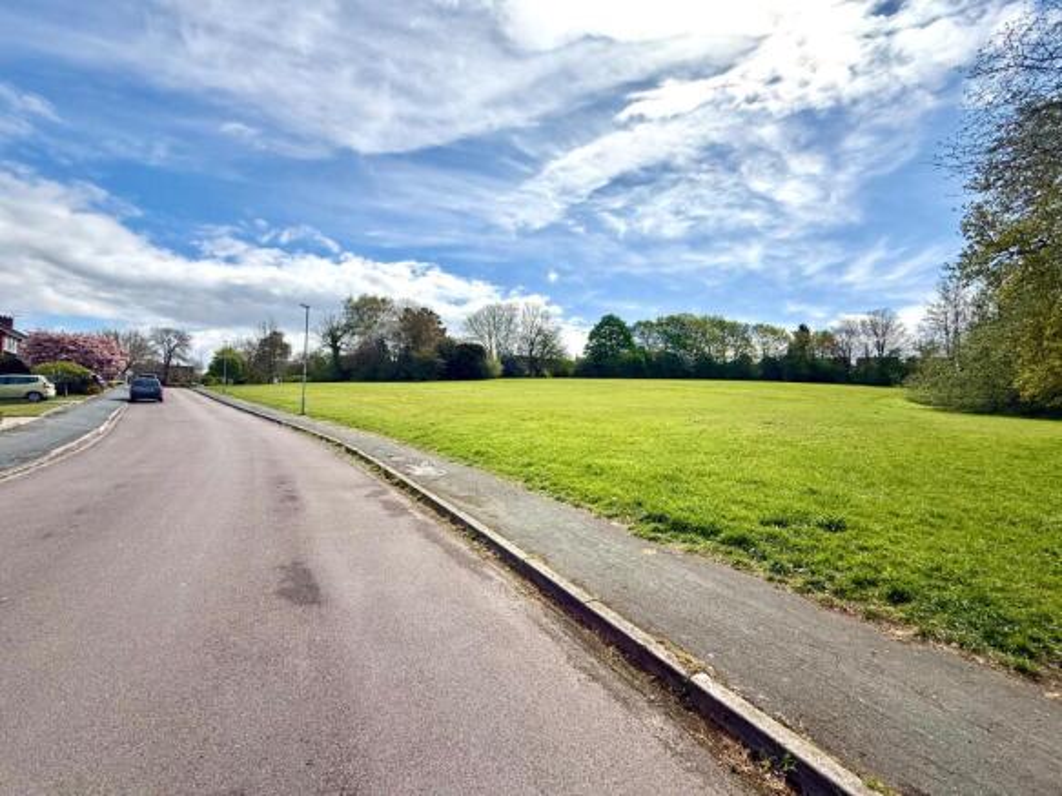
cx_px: 531
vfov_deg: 85.7
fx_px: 429
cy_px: 398
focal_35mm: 14
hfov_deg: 102.1
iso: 50
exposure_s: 1/3125
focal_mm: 2.22
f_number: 2.2
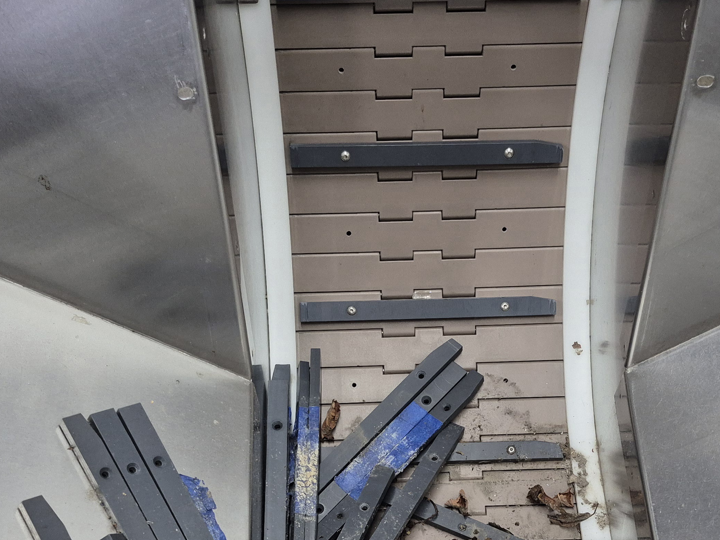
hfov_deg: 42.9
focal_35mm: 44
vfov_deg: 31.7
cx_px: 404
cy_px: 461
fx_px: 915
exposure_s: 1/120
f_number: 1.8
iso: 250
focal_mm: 5.4
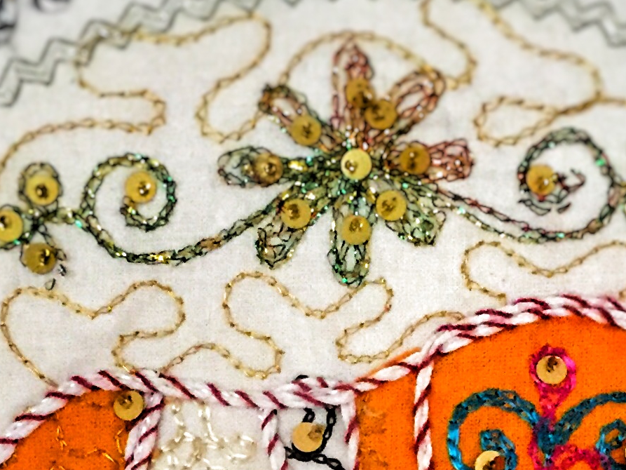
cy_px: 685
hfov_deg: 18.5
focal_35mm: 106
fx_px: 1917
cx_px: 293
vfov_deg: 13.3
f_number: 2.2
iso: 250
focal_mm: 4.15
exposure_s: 1/17
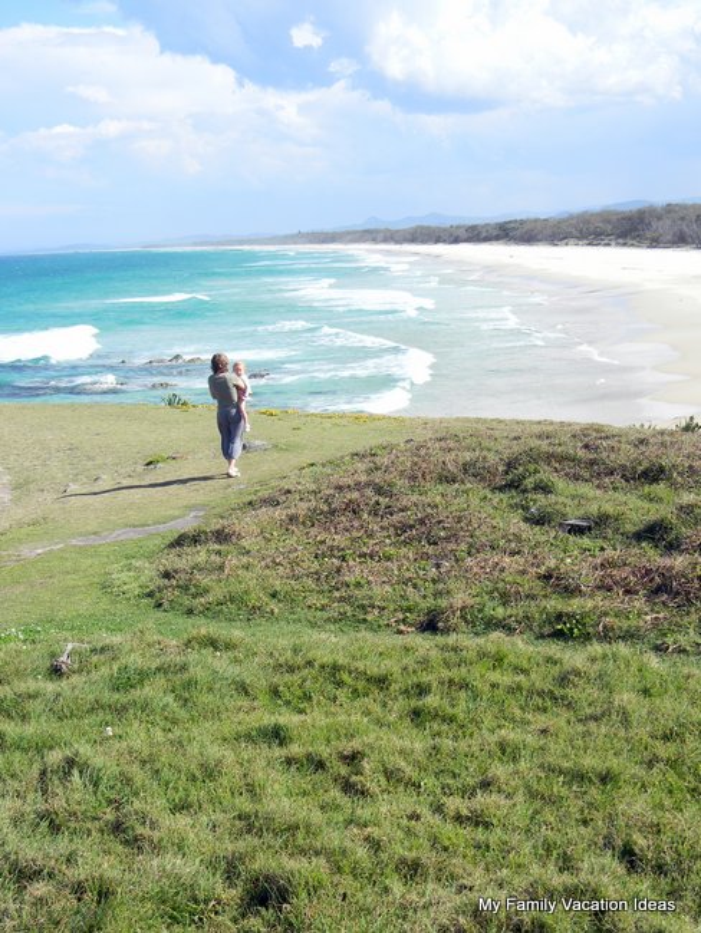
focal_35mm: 47
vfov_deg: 40.4
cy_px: 466
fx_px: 1268
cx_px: 350
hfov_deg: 30.9
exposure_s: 1/467
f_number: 3.9
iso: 80
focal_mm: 8.6
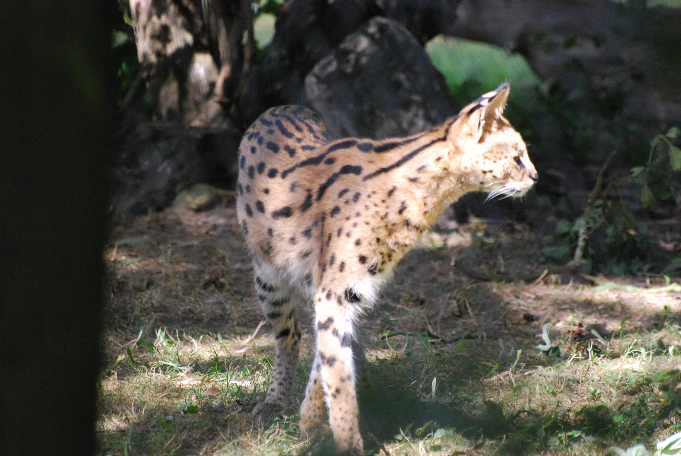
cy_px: 228
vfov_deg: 3.1
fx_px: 8522
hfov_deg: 4.6
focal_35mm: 450
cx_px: 340
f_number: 5.6
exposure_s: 1/400
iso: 1600
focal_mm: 300
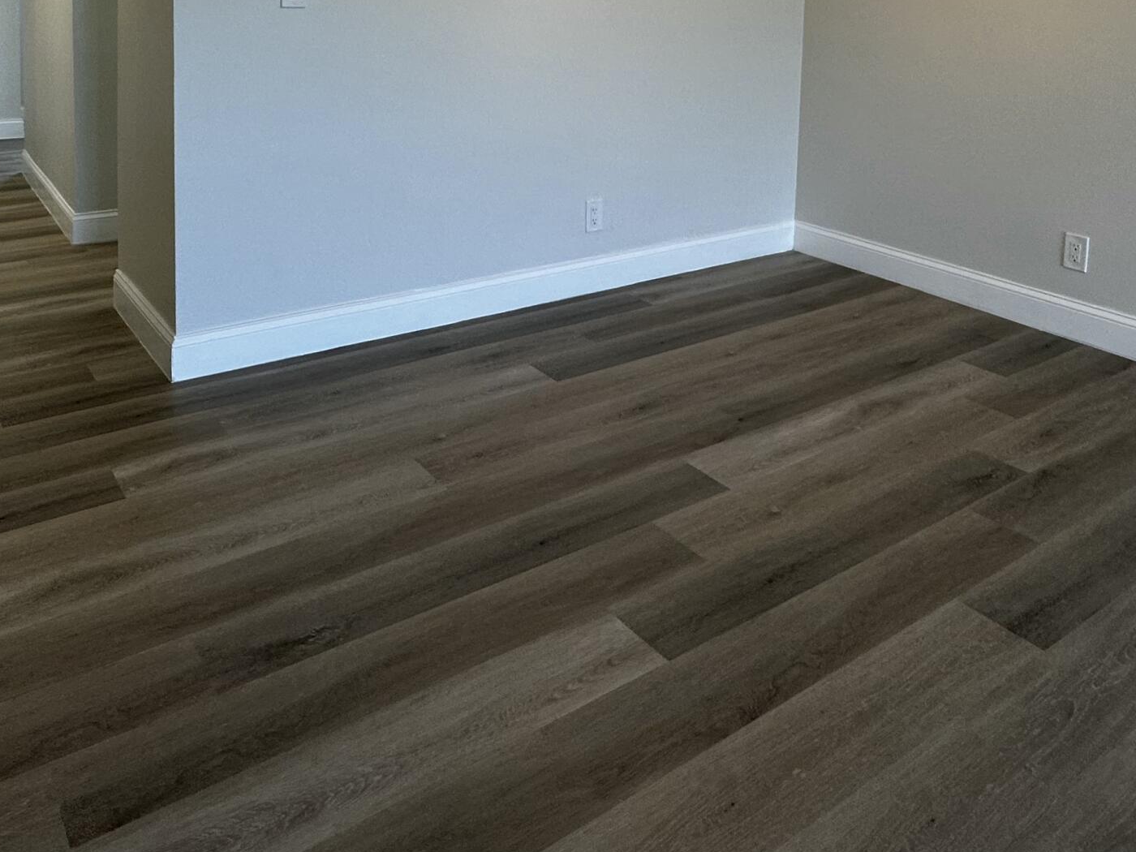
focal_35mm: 30
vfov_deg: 42.0
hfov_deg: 59.9
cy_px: 48
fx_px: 985
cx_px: 542
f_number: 2.2
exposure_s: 1/120
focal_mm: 2.22
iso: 80
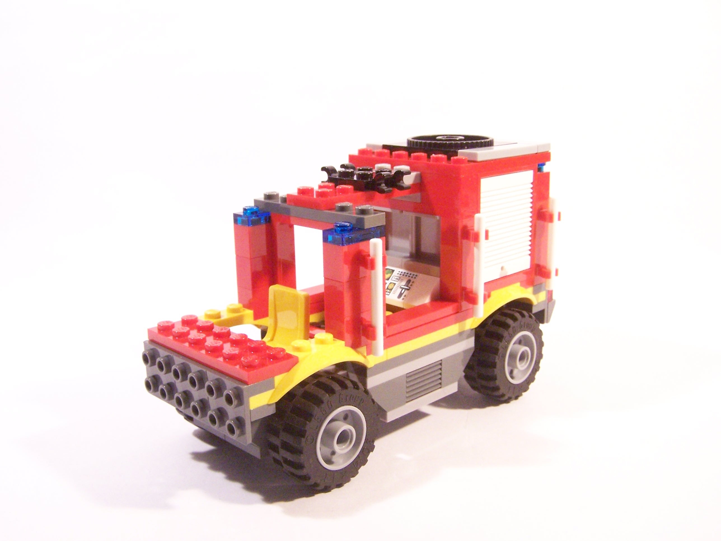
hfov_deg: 49.0
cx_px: 360
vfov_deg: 37.7
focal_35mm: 38
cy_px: 270
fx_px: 791
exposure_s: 1/30
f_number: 3.6
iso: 400
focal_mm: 6.3
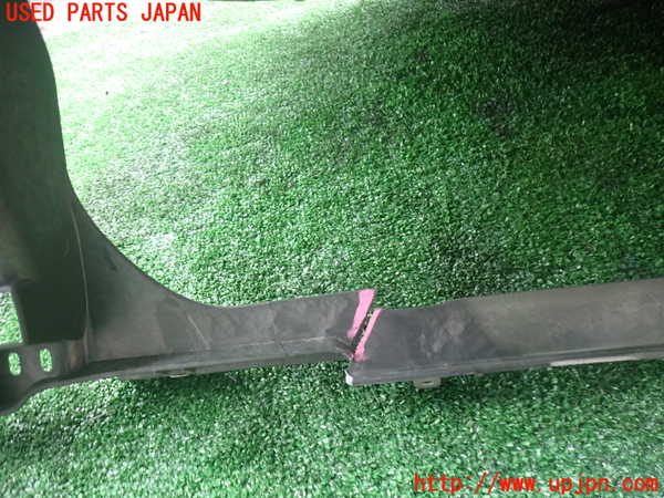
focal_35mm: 25
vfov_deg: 54.9
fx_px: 480
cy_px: 249
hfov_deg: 69.4
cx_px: 332
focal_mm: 4.5
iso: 200
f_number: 2
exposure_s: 1/40
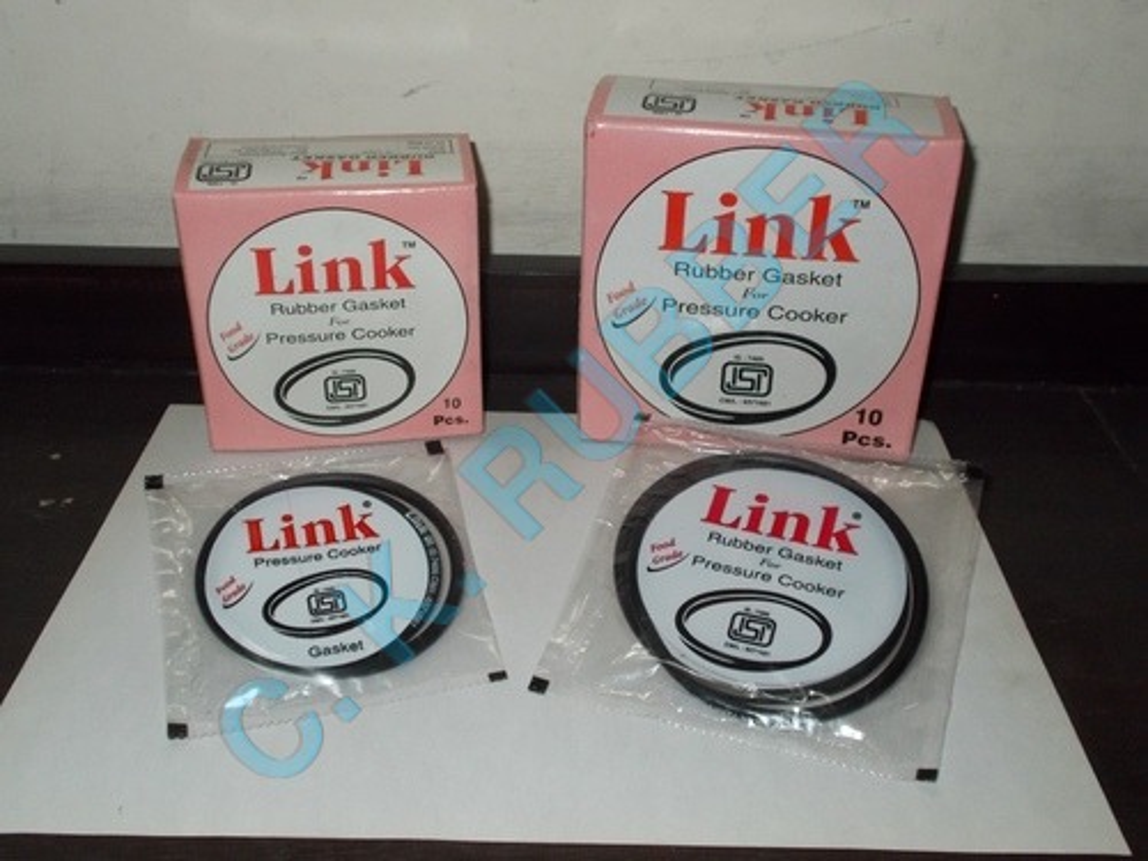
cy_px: 430
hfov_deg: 47.9
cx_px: 574
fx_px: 1293
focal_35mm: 39
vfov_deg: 36.8
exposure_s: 1/30
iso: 200
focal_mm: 6.9
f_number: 3.9
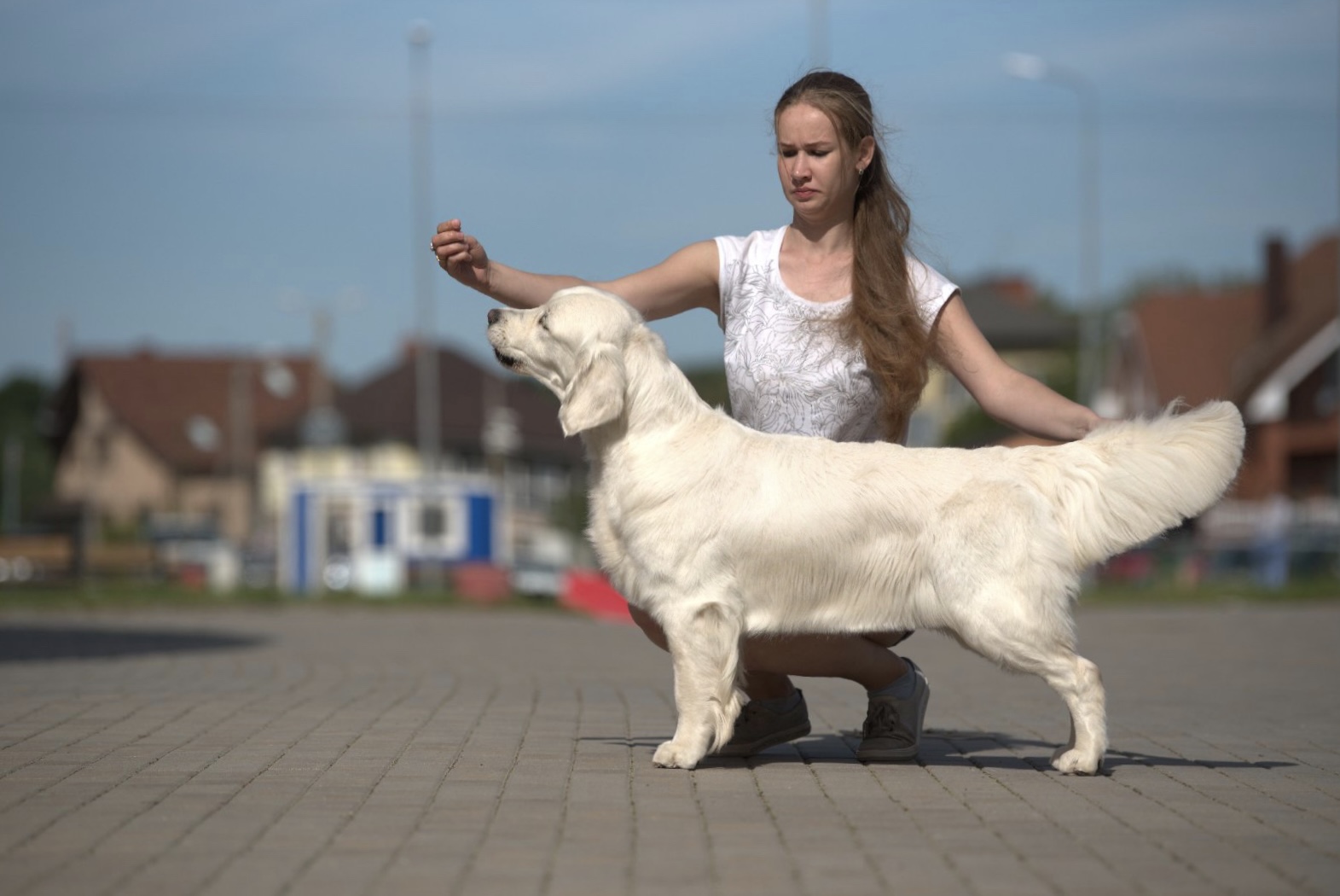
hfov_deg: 12.4
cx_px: 670
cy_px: 448
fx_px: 6146
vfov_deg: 8.3
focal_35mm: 165
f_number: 3.5
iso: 100
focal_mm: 165
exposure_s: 1/4000
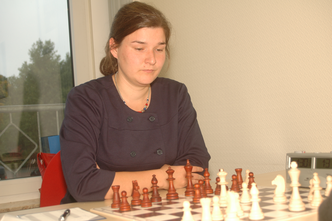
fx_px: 525
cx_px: 166
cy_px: 110
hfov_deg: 35.1
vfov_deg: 23.7
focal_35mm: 57
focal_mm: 38
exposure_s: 1/60
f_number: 5
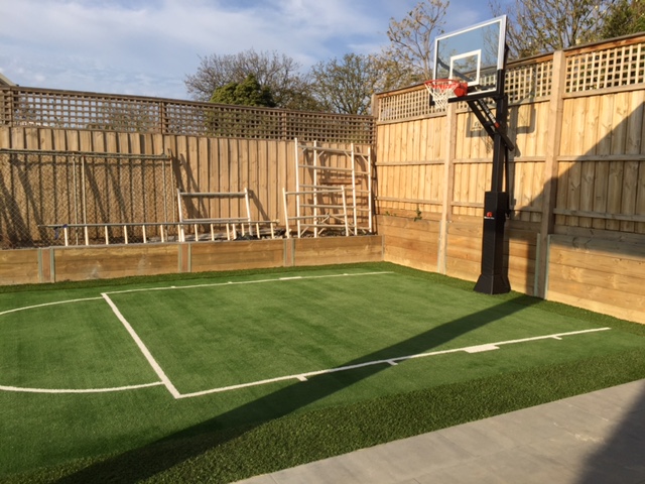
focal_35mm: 29
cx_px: 322
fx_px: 540
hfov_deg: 61.7
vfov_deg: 48.2
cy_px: 242
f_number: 2.2
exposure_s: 1/1364
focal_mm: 4.15
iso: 32
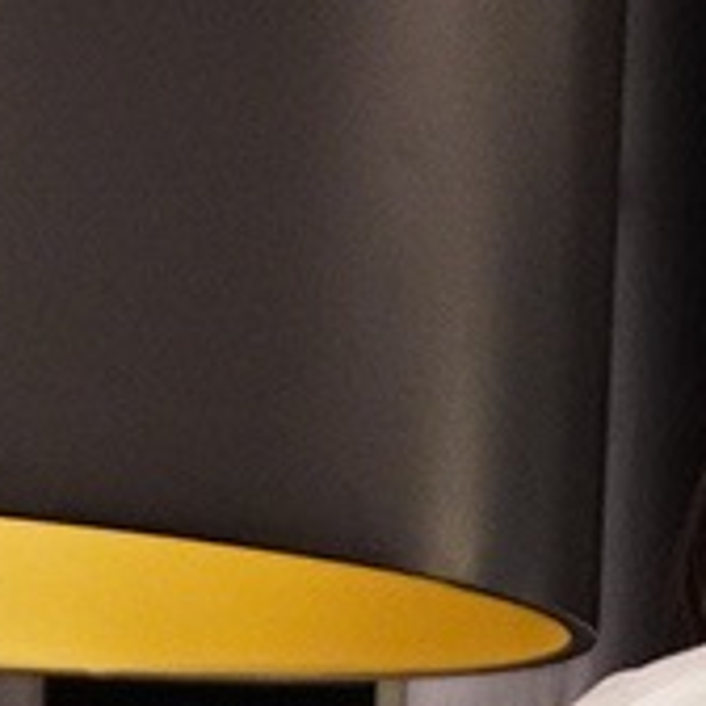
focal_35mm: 258
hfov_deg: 6.7
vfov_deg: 6.5
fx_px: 5955
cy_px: 1509
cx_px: 1164
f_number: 4
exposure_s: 1/60
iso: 1600
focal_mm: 21
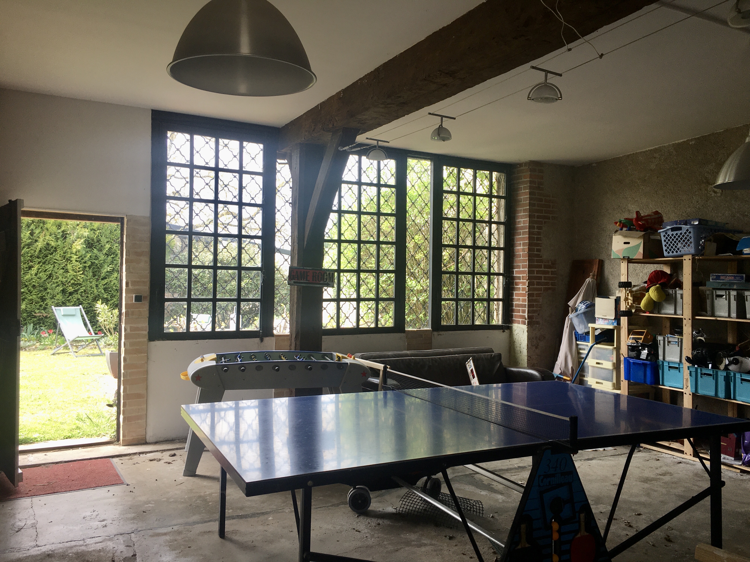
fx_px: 628
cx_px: 375
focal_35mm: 29
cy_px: 281
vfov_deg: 48.2
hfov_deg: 61.7
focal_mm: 4.15
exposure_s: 1/120
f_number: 2.2
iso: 25
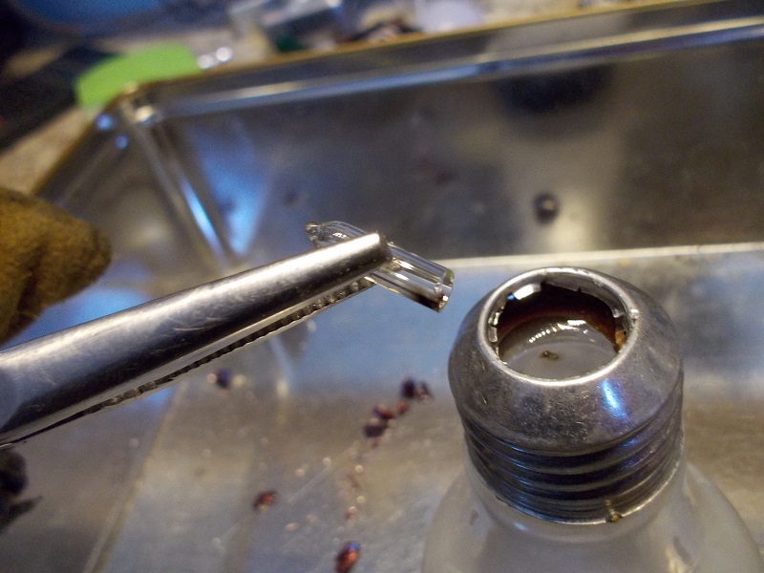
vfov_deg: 48.2
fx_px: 640
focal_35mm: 29
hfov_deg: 61.7
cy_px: 286
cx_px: 382
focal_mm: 4.1
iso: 250
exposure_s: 1/25
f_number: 3.3
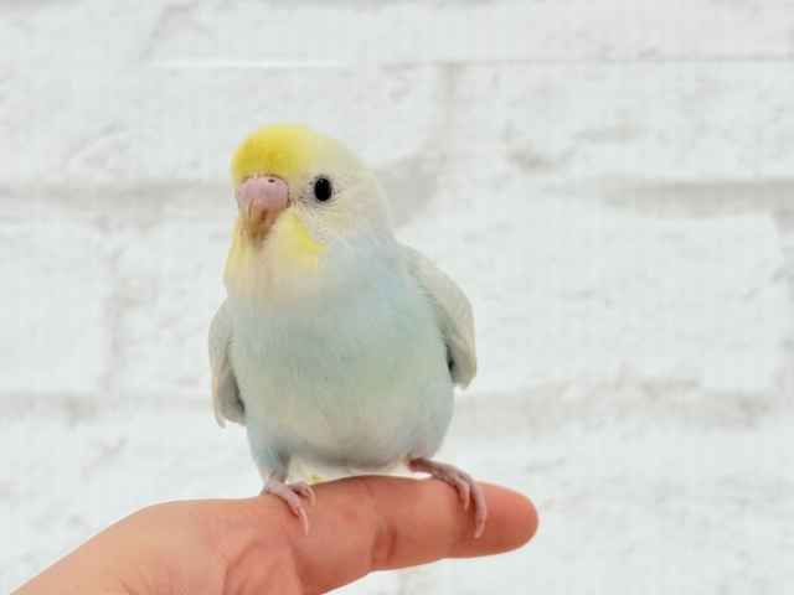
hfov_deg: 36.8
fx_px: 1193
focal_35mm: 52
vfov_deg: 28.0
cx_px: 397
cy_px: 298
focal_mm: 5.96
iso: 32
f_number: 1.6
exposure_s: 1/100
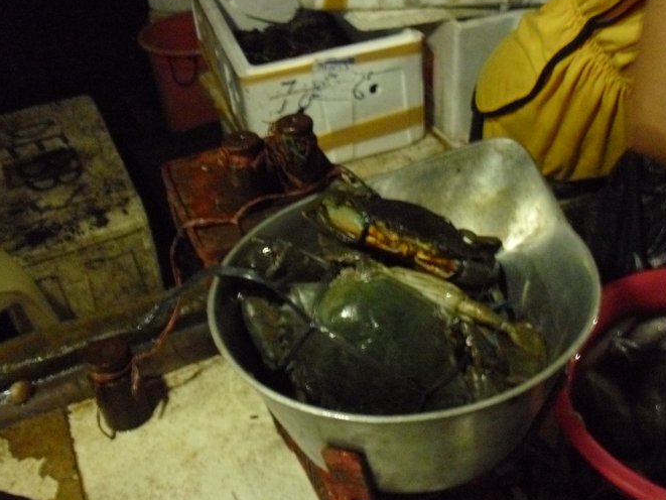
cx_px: 354
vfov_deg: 31.5
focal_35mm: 46
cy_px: 247
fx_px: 885
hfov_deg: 41.2
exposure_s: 1/8
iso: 800
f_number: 2.8
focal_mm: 6.2
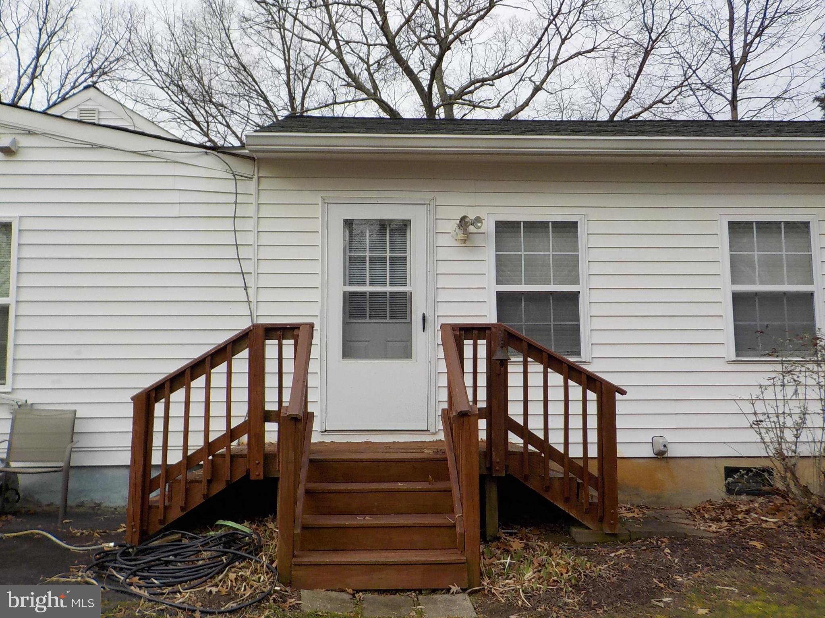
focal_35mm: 30
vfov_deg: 46.8
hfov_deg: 60.0
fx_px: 715
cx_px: 412
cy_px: 309
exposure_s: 1/640
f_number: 3.3
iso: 125
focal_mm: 4.1
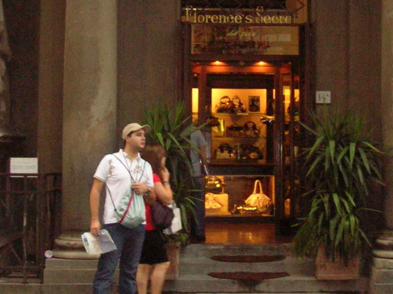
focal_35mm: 85
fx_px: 964
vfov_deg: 17.2
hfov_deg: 22.9
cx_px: 260
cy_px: 69
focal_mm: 5.8
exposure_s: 1/60.1
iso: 200
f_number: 2.8
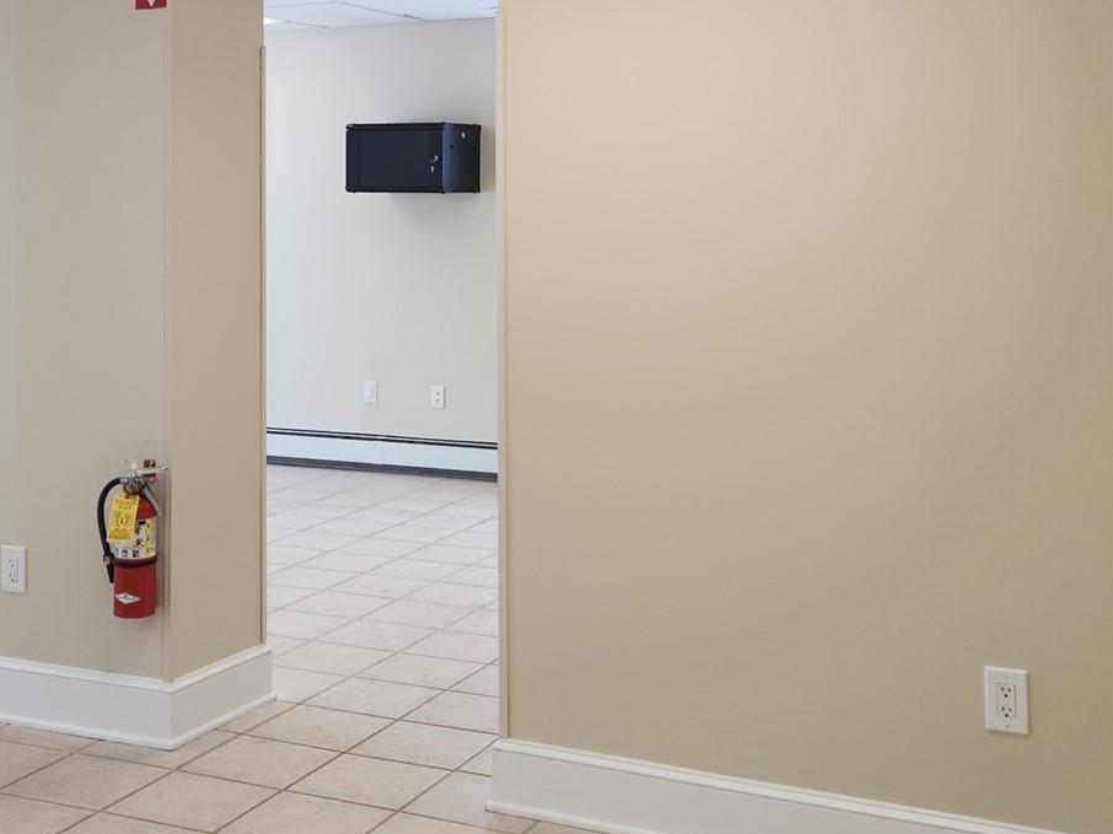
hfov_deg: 36.6
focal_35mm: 52
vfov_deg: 27.7
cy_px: 214
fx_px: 1672
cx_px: 414
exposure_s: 1/60
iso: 20
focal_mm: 5.4
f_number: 1.8
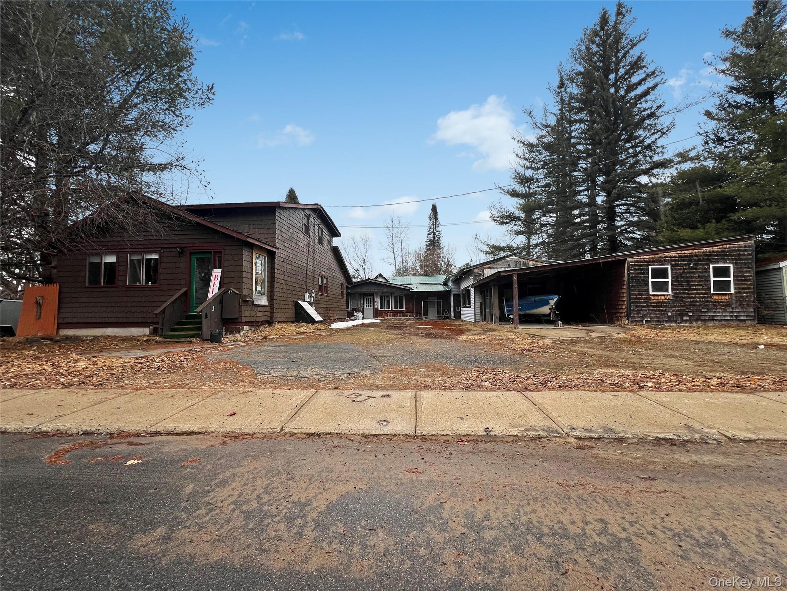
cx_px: 394
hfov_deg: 106.2
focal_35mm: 13
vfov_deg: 89.9
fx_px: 296
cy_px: 296
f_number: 1.8
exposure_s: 1/272
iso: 32
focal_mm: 1.57
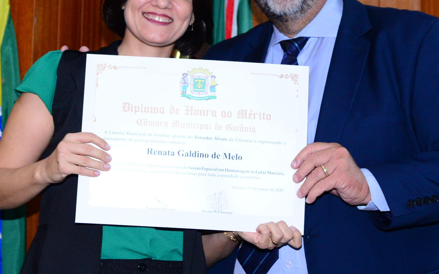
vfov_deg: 10.9
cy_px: 56
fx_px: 1436
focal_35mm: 120
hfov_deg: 17.4
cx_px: 214
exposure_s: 1/125
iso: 2500
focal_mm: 65
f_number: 4.5
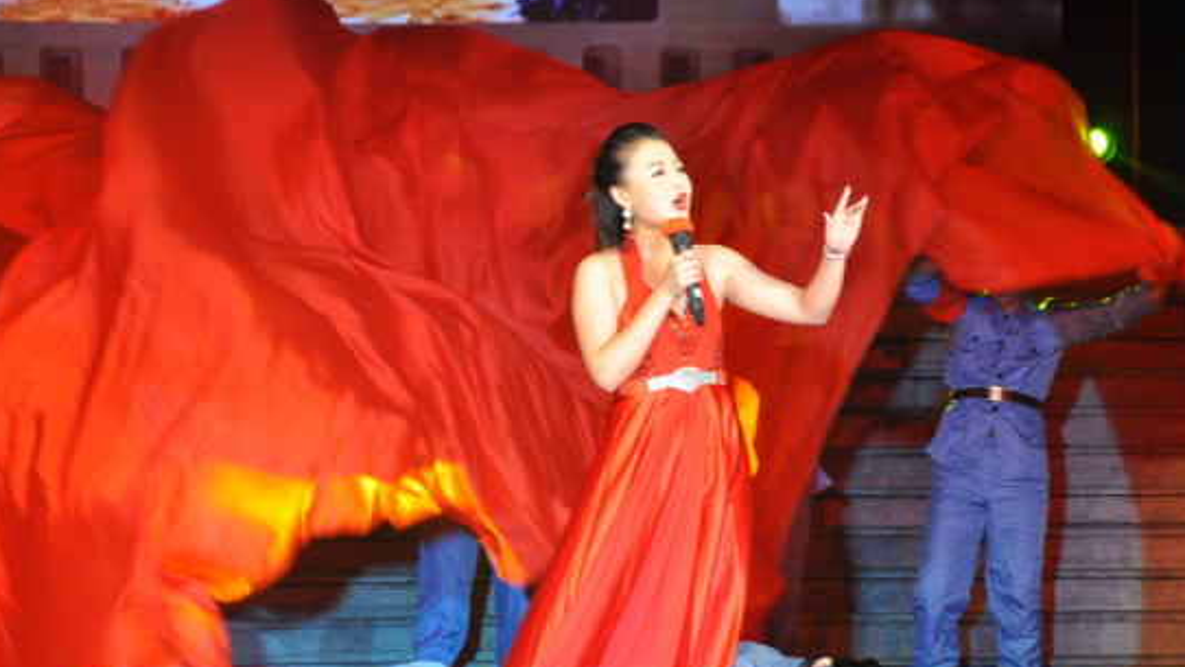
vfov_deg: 5.7
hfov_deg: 10.1
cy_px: 367
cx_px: 647
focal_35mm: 213
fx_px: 6683
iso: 400
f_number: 5.6
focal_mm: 105
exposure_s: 1/60
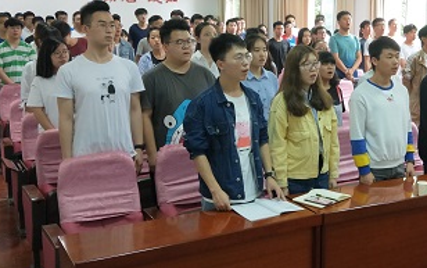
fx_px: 501
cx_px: 304
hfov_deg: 45.1
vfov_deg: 29.8
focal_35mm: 43
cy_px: 102
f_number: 1.7
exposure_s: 1/33
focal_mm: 4.27
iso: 321
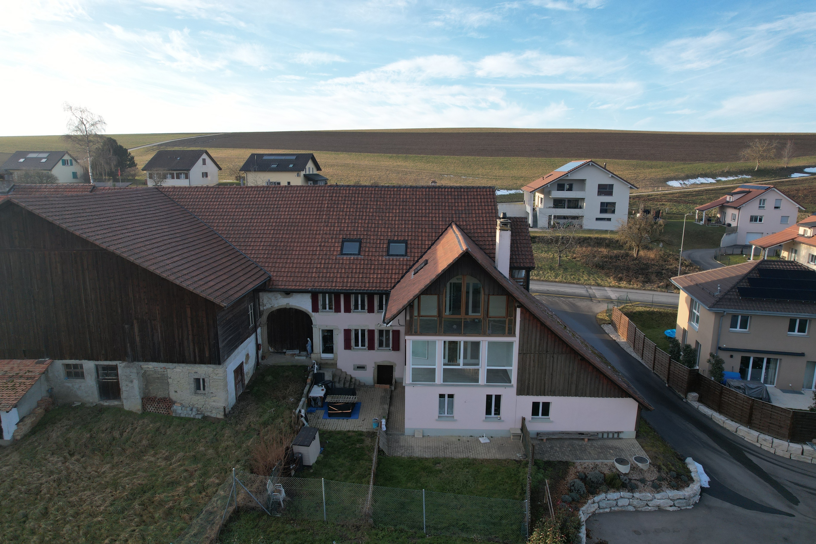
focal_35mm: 22
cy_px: 272
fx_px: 499
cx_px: 408
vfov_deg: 57.2
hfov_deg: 78.6
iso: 100
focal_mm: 8.38
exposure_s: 1/640
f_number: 2.8
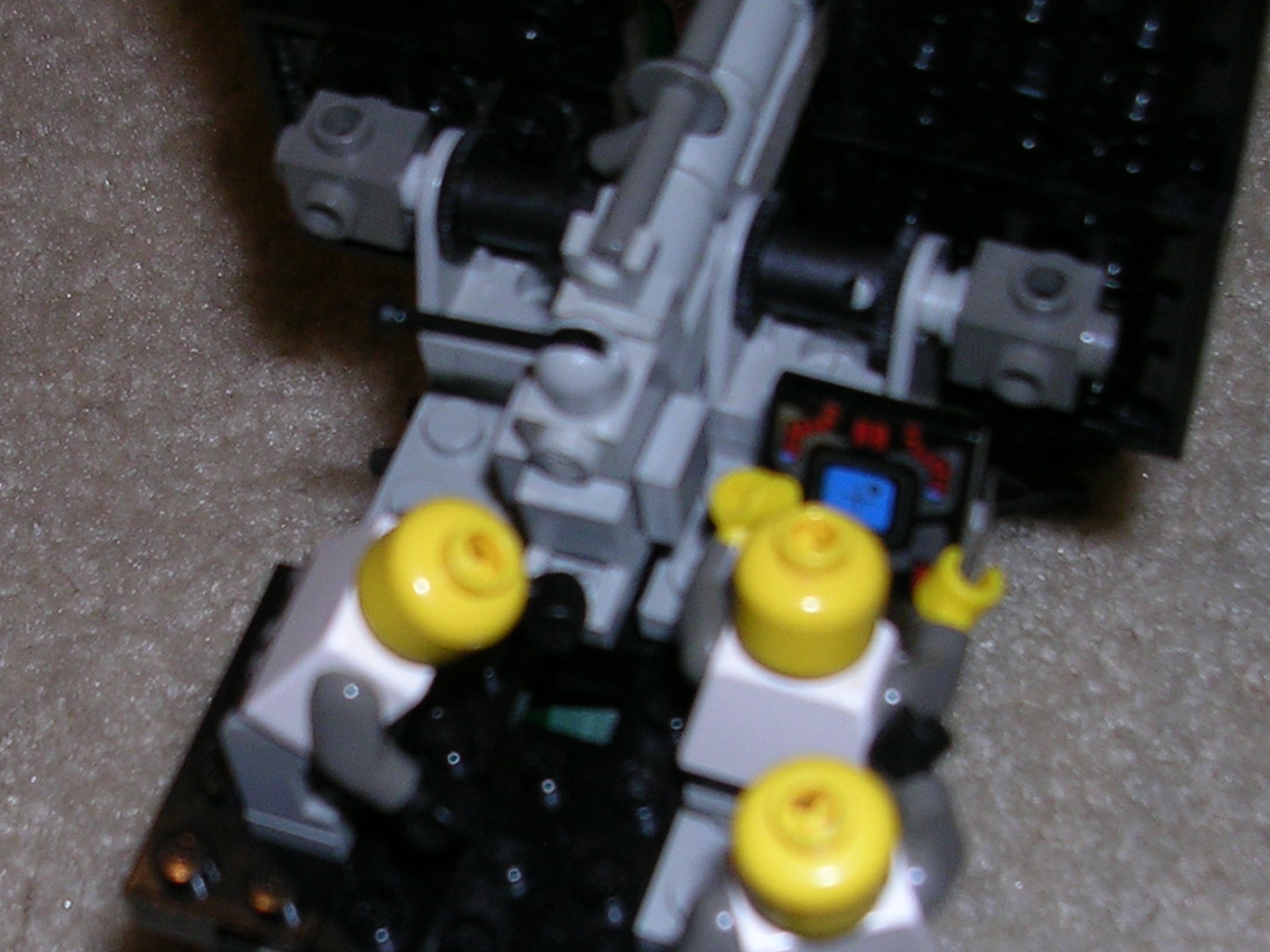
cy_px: 691
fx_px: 2605
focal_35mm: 71
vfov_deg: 20.6
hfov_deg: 27.4
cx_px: 541
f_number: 2.8
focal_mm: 5.8
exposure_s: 1/60.1
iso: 50
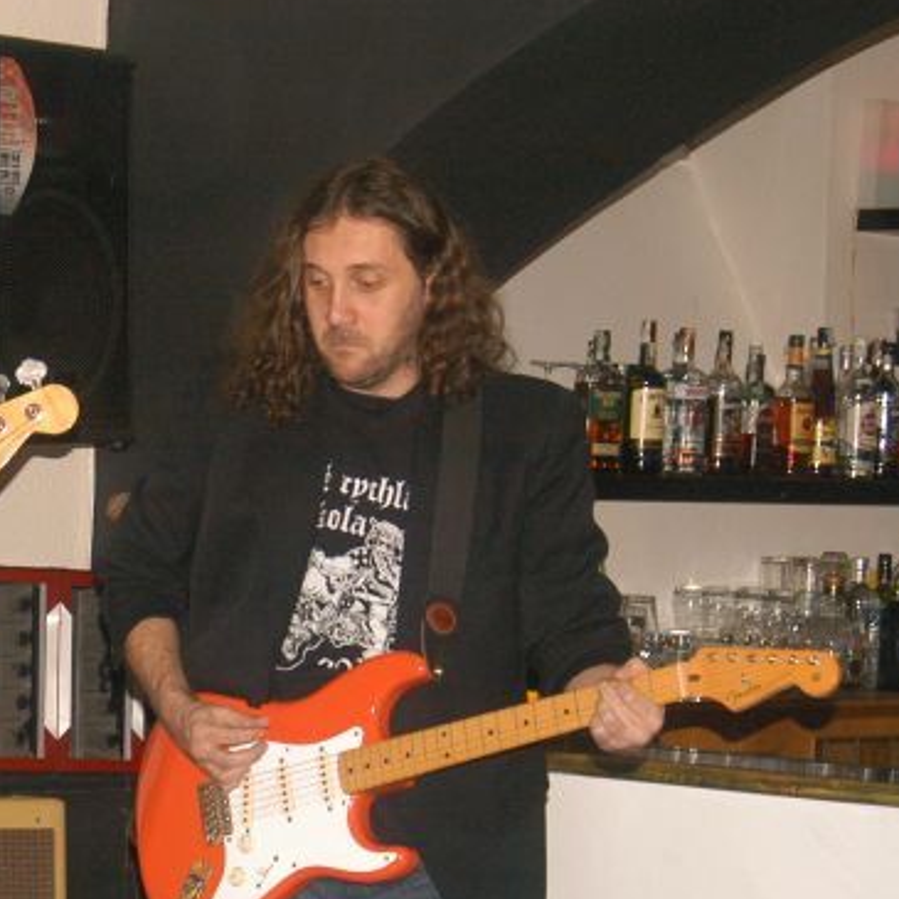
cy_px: 576
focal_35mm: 106
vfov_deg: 16.4
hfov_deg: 16.1
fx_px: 3115
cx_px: -7
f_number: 5
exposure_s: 1/60
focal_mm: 38
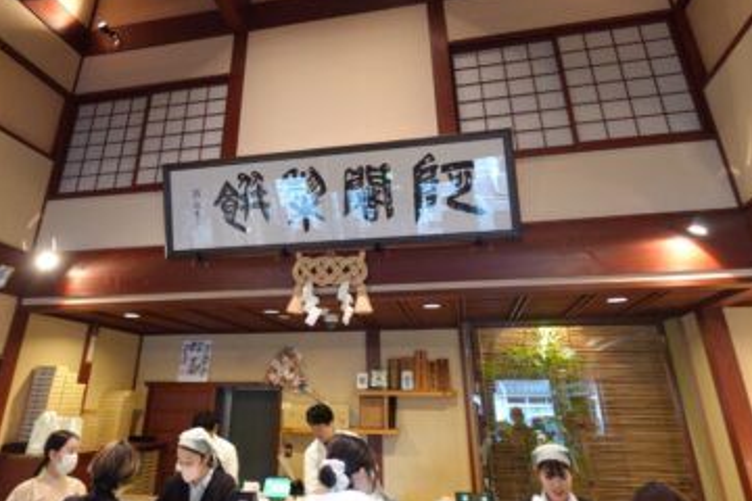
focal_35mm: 24
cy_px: 175
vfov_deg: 52.3
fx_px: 501
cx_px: 332
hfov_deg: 73.5
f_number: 1.8
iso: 500
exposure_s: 1/40
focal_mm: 6.9
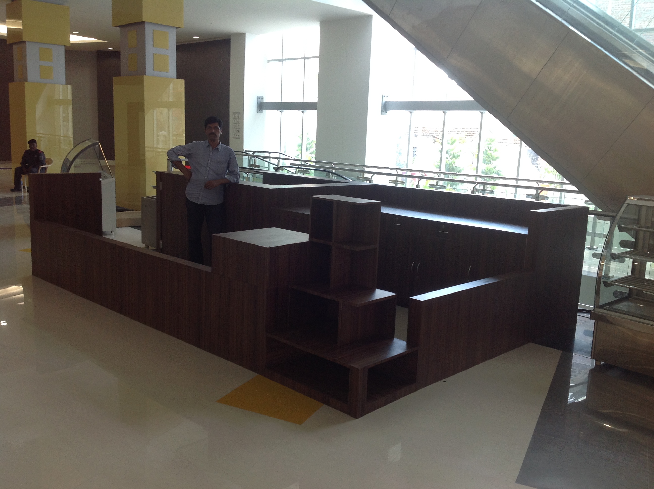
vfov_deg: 40.6
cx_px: 327
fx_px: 660
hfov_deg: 52.7
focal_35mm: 35
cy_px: 244
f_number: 2.4
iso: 64
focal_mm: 4.28
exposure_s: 1/30
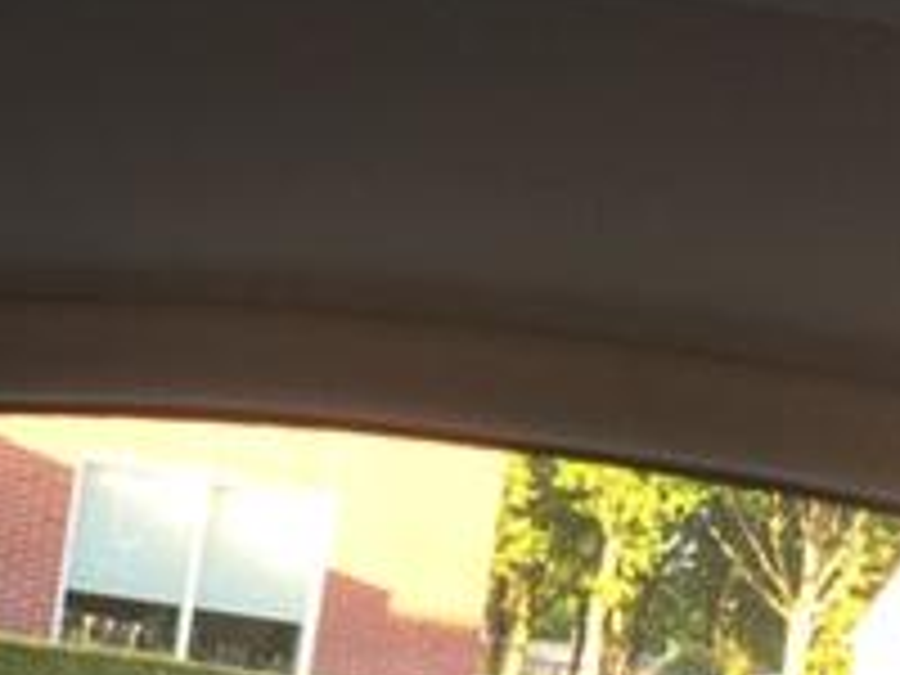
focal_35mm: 93
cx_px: 351
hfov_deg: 21.1
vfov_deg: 15.3
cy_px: 810
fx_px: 2418
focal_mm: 4.15
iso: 50
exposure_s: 1/120
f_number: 2.2
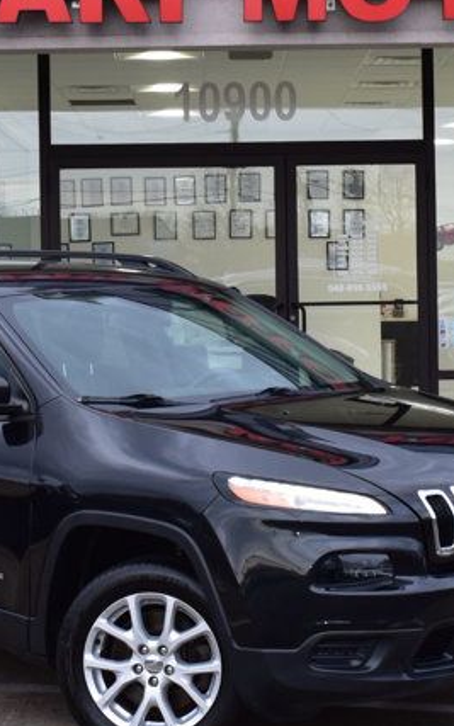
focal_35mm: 106
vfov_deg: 19.6
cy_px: 296
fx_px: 2102
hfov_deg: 12.3
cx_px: 289
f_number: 7.1
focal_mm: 29
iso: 400
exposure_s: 1/40
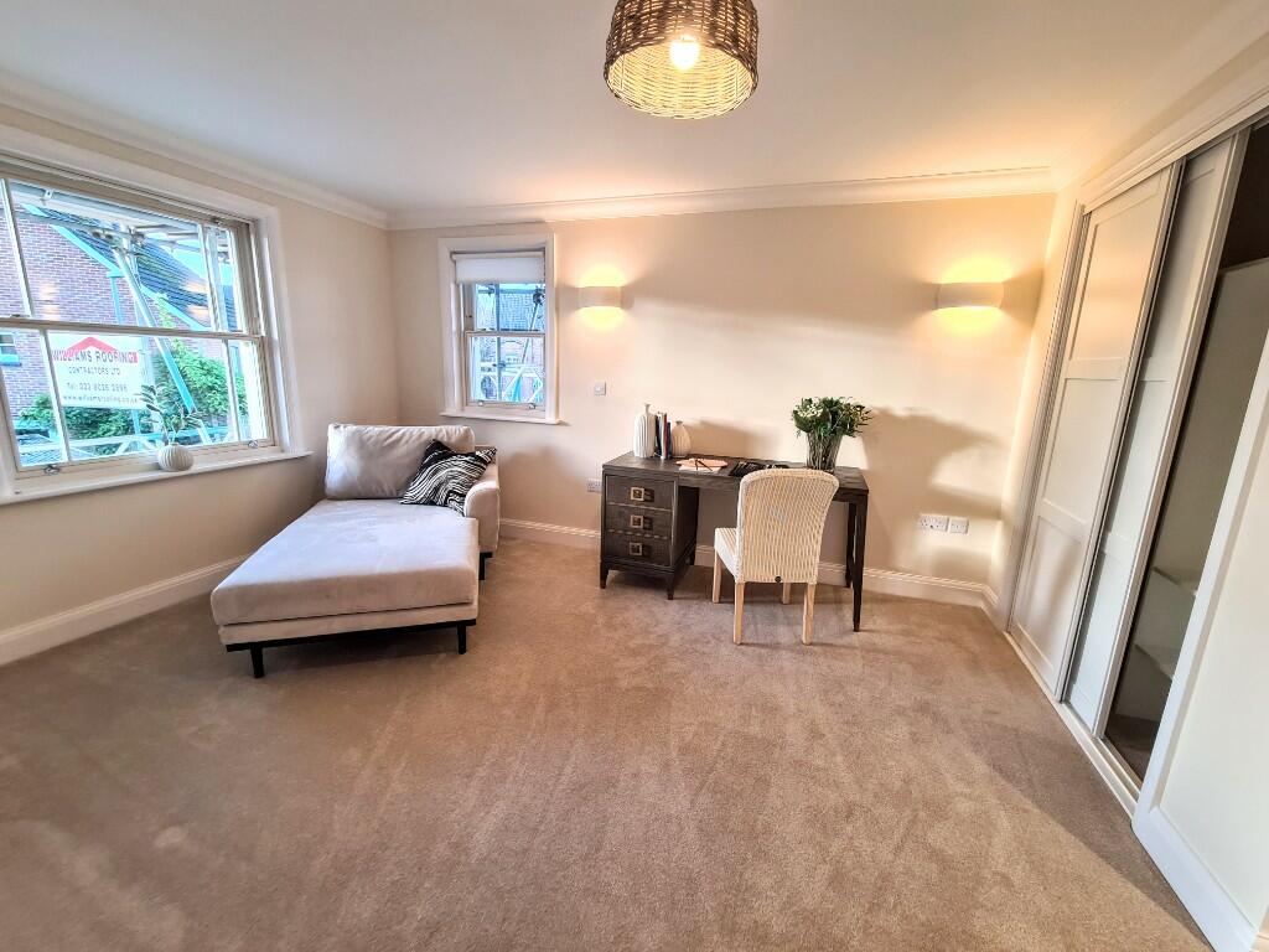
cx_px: 634
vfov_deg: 89.9
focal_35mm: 13
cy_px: 476
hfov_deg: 106.2
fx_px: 477
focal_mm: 2.2
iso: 100
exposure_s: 1/50
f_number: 2.2
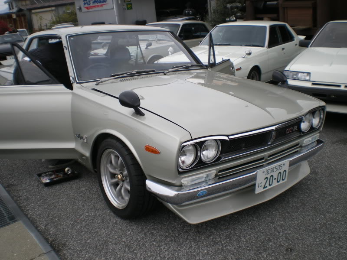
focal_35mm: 36
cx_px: 174
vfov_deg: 39.7
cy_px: 130
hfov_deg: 51.4
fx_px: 361
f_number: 4.6
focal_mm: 6.3
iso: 50
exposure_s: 1/250
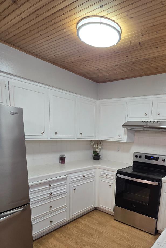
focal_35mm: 22
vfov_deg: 75.4
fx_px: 152
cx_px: 113
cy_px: 171
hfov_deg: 55.9
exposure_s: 1/60
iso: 125
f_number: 2.2
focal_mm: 2.2
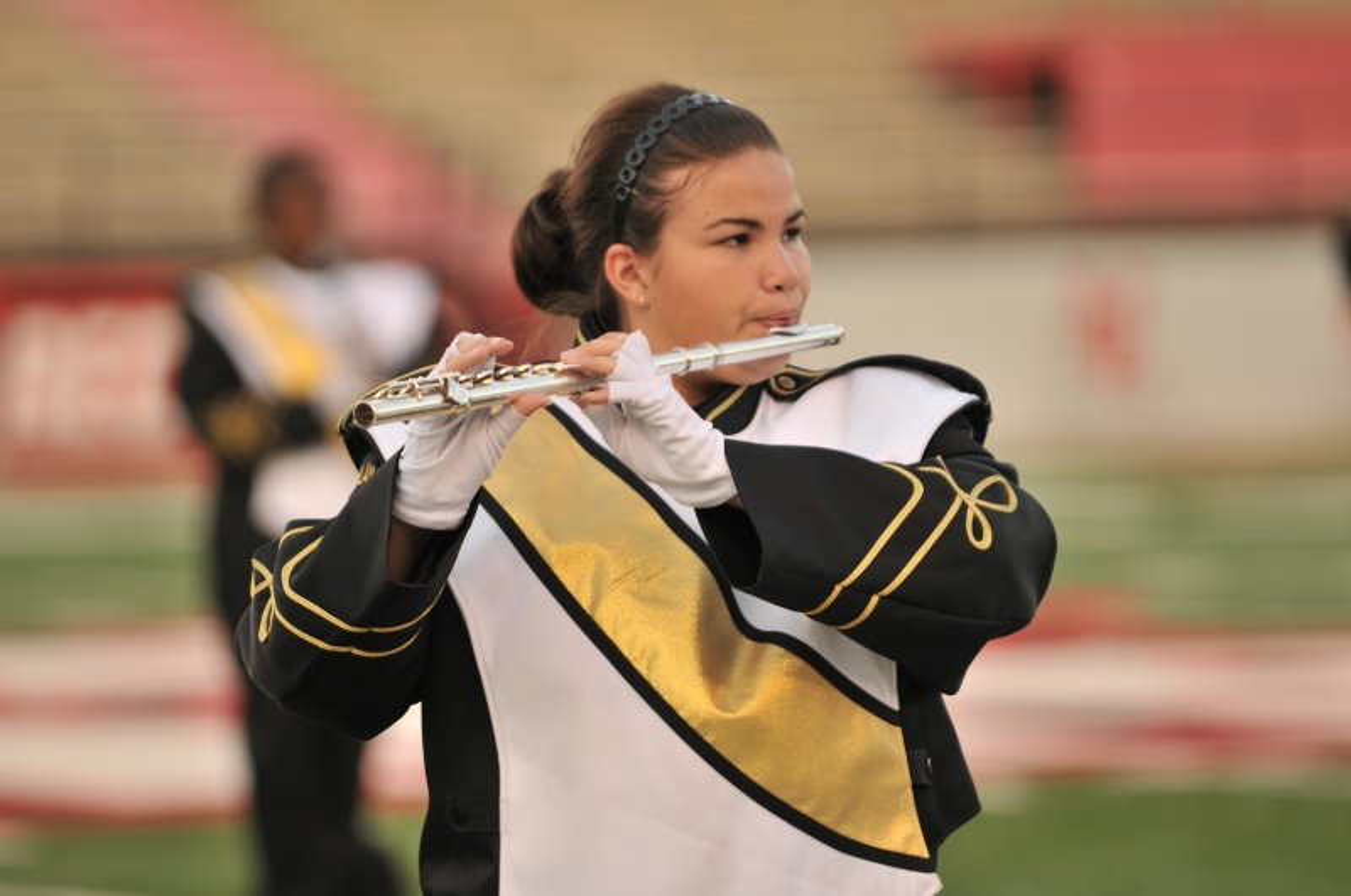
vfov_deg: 4.6
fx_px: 11242
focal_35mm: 300
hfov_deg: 6.9
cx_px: 676
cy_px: 448
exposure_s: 1/500
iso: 200
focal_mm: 200
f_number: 2.8
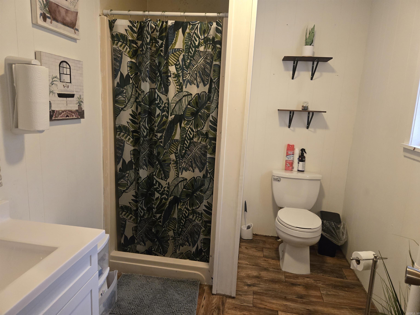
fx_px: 279
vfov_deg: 58.9
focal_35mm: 23
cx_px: 210
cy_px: 158
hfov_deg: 73.9
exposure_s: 1/120
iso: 1000
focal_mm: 5.4
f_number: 1.8
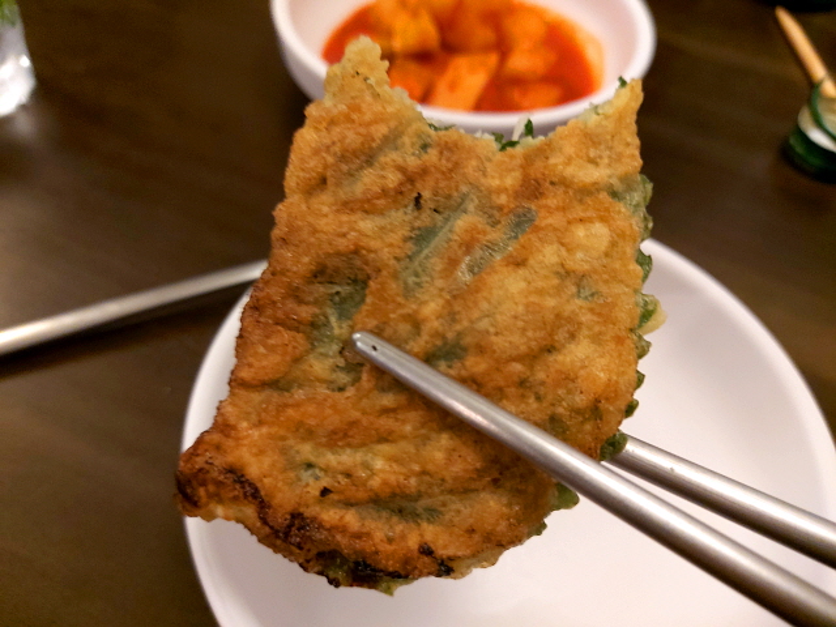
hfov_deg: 69.4
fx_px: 604
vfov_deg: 54.9
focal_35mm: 25
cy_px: 314
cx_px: 418
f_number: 2
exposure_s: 1/20
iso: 640
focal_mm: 4.58
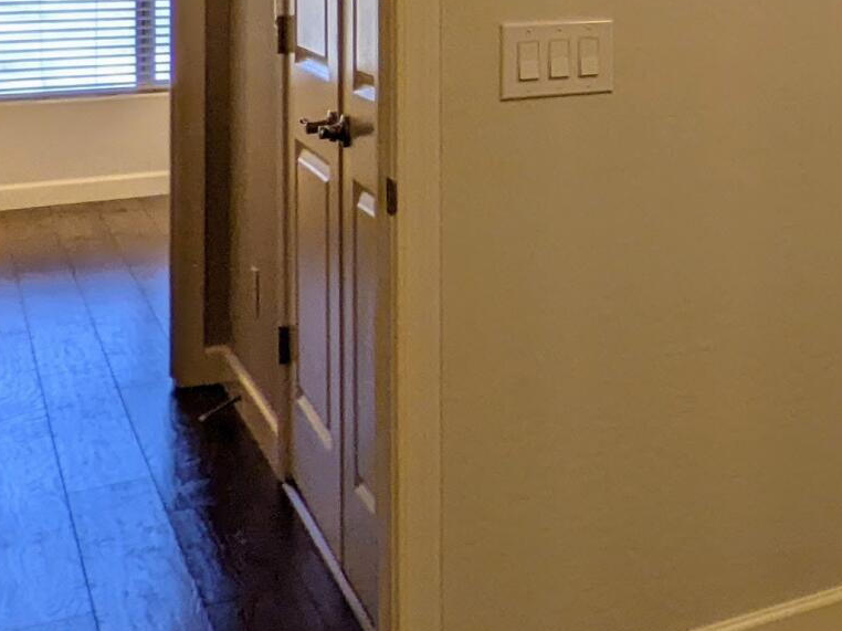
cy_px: -76
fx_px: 1532
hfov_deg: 22.2
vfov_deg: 21.9
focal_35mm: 63
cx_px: 1415
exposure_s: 1/24
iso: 63
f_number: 2.2
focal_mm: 2.22
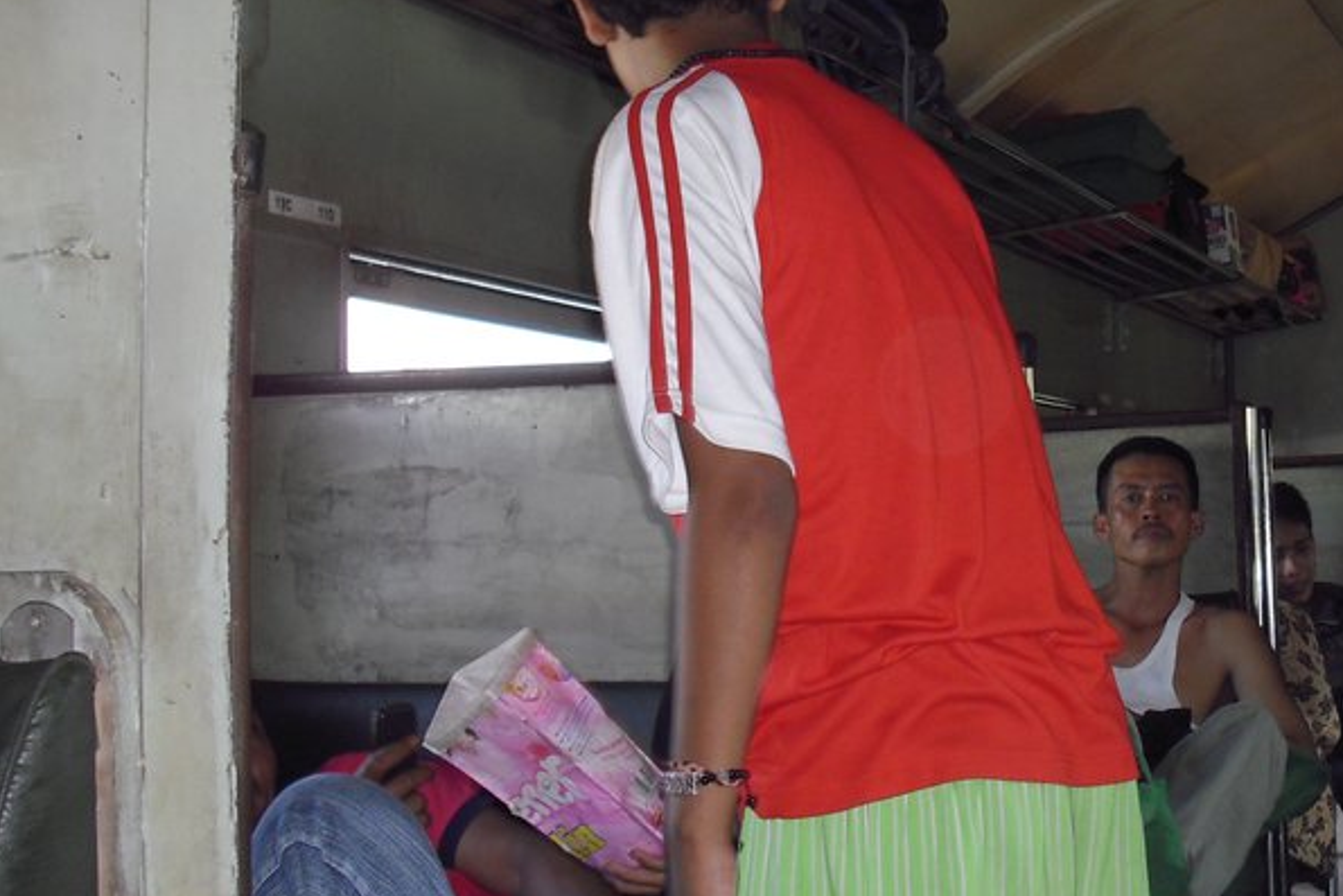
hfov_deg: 28.9
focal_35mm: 68
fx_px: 2537
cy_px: 339
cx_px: 1115
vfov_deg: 20.0
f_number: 2.8
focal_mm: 6.2
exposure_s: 1/60
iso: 100
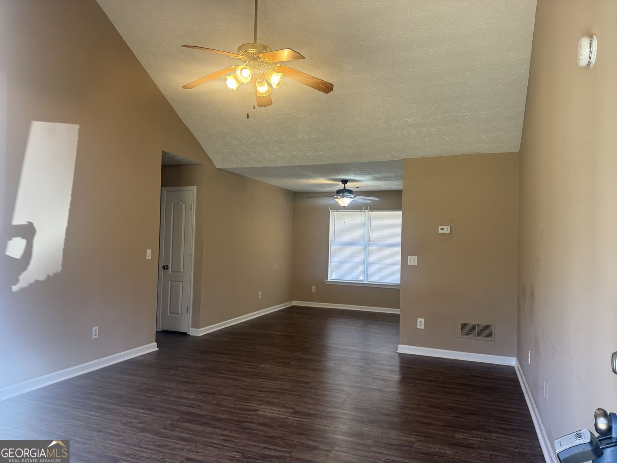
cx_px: 308
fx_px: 428
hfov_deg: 71.6
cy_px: 232
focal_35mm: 24
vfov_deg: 56.8
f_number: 1.78
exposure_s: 1/120
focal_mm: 6.76
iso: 125
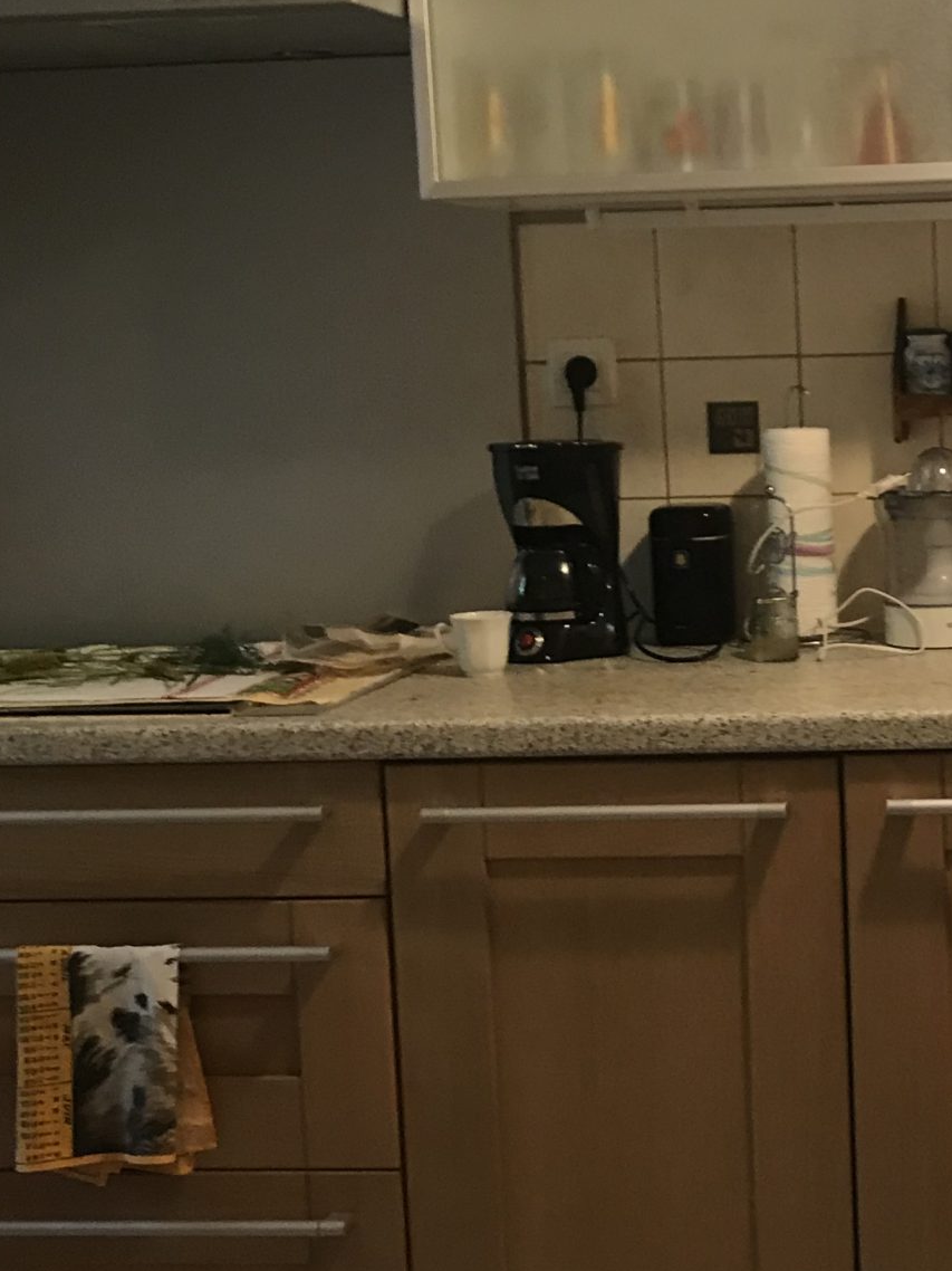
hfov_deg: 22.2
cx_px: 991
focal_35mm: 63
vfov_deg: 30.7
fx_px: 2311
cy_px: 585
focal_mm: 3.99
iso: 64
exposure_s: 1/17
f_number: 1.8
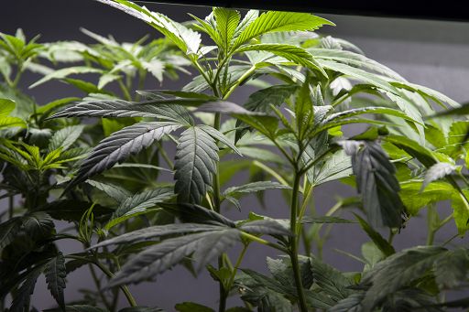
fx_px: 1172
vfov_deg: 15.2
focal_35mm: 90
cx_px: 234
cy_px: 156
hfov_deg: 22.6
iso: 100
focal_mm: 90
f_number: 8
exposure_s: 1/160
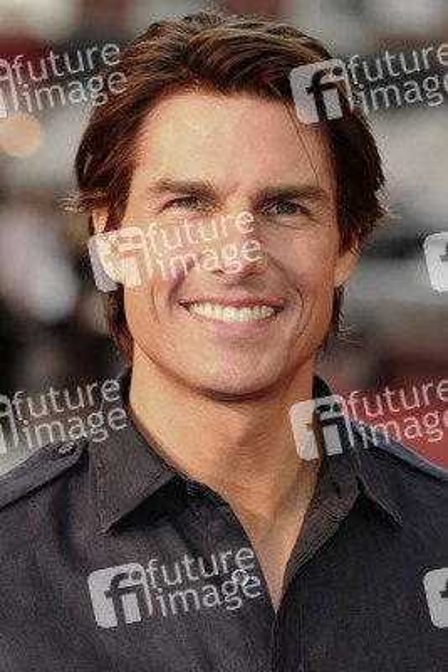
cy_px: 336
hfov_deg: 7.0
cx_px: 224
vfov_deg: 10.5
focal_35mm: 195
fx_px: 3637
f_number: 5
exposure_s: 1/160
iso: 400
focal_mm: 130
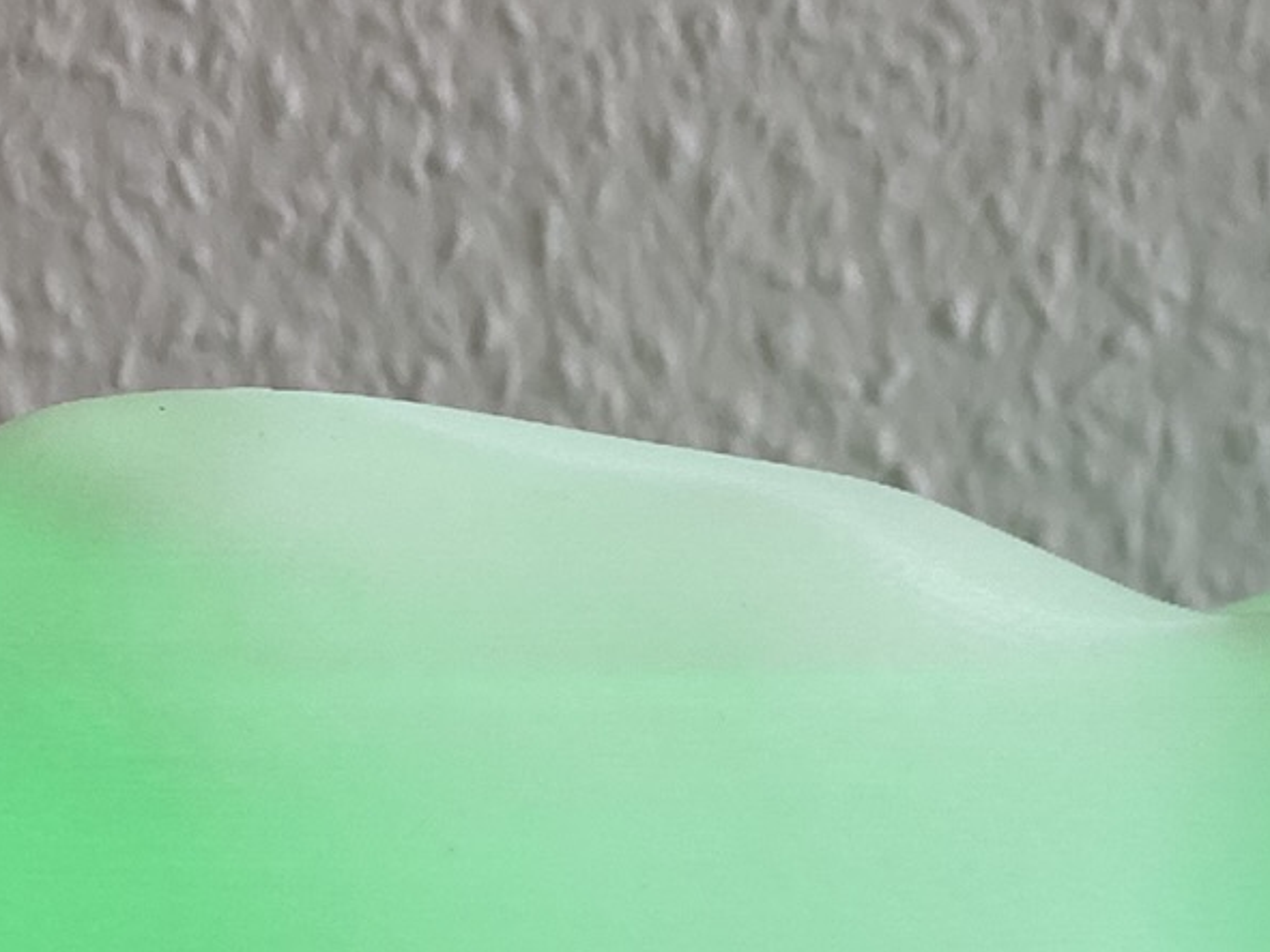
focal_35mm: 97
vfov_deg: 14.0
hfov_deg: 19.7
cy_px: 1539
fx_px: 3558
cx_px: 1261
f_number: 1.8
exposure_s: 1/112
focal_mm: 3.99
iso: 80
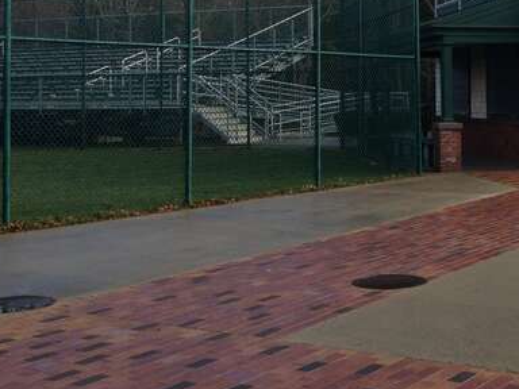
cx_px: 476
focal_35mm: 70
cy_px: 47
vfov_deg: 20.6
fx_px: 1050
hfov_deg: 26.7
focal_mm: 4.28
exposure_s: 1/726
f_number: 2.4
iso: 50
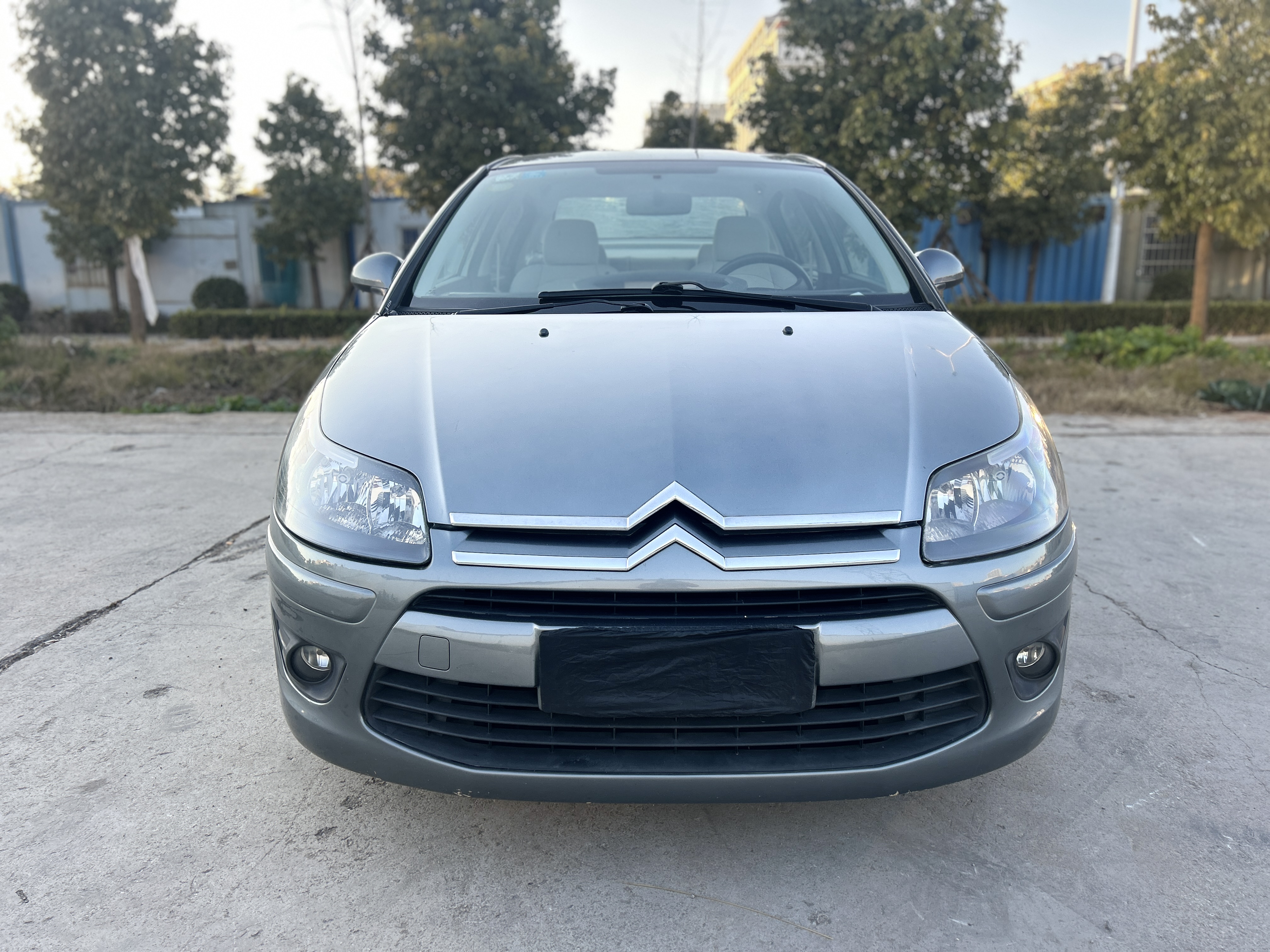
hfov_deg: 67.3
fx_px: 954
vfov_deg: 53.1
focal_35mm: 26
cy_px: 476
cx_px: 635
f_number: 1.5
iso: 50
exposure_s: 1/411
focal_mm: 5.7
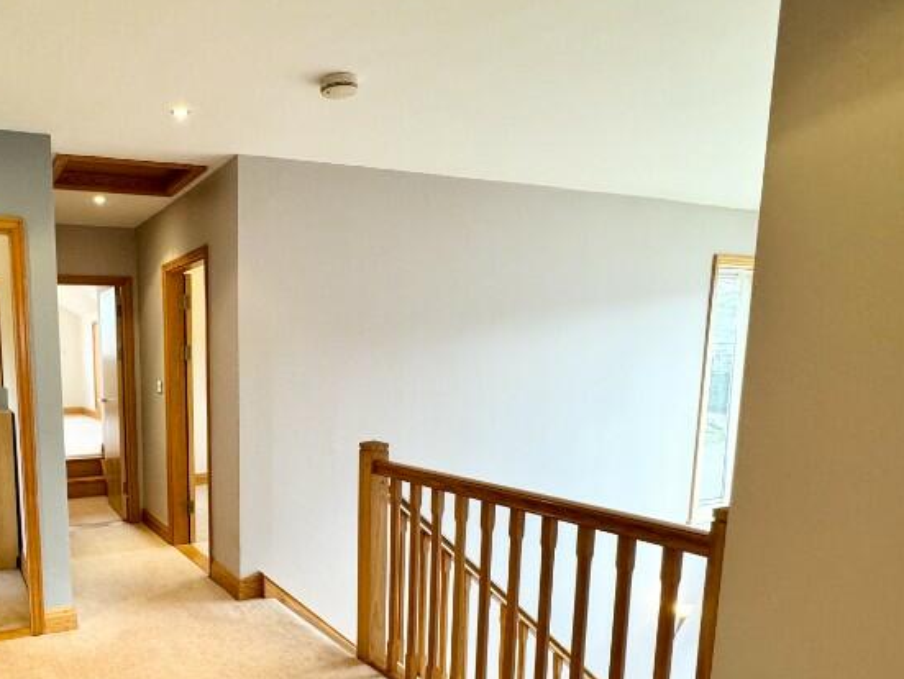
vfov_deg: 52.1
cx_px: 213
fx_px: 679
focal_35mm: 26
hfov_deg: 62.9
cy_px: 456
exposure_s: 1/100
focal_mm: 2.22
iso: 250
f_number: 2.2
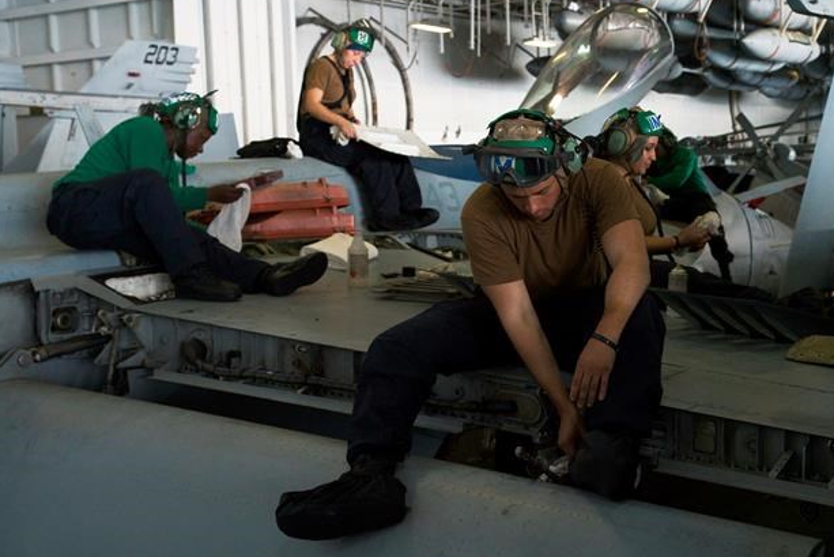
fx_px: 1228
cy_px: 276
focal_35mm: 53
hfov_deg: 37.5
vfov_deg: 25.5
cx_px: 437
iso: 1600
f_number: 7.1
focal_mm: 50
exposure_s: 1/160
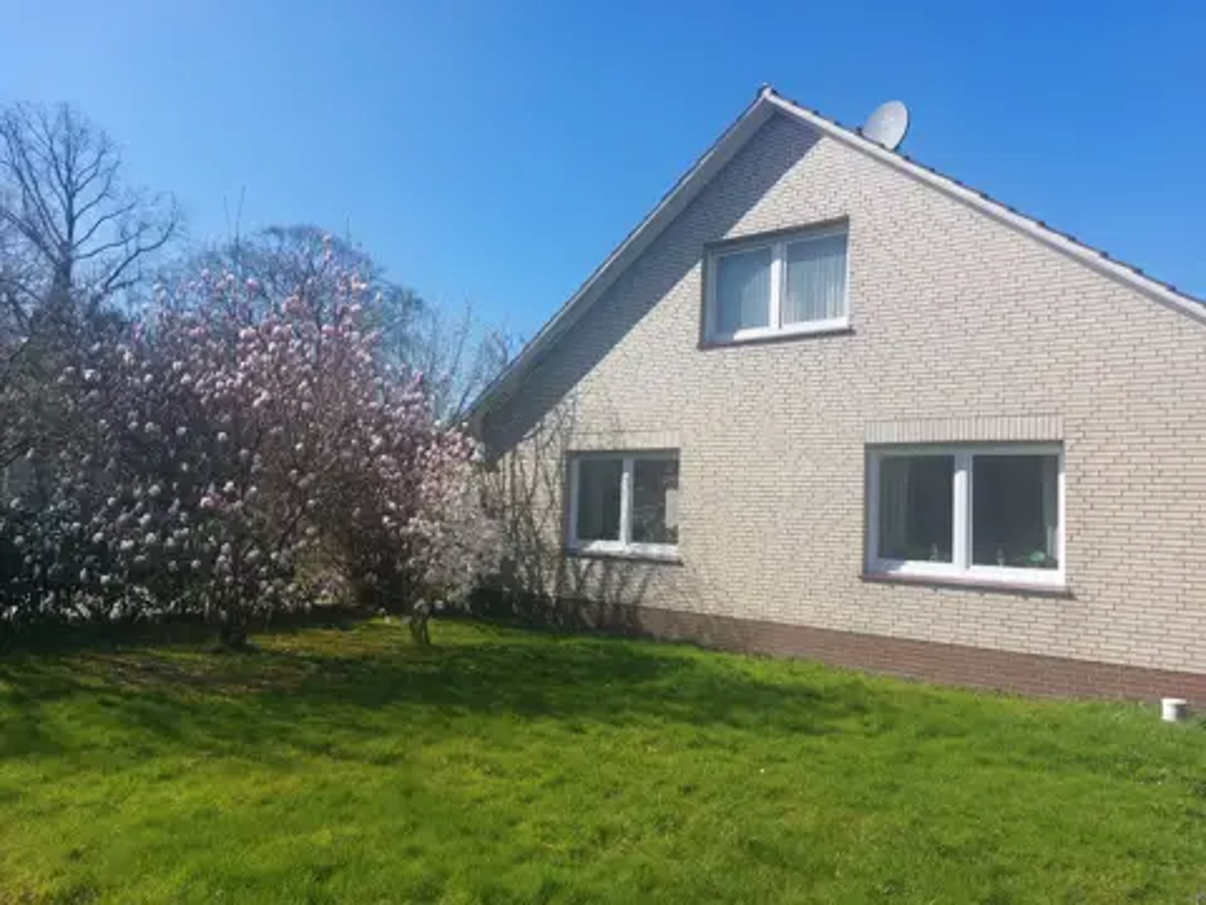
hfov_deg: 69.4
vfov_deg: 54.9
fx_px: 871
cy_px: 452
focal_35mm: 25
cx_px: 603
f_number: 1.8
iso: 25
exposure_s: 1/909
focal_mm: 5.23
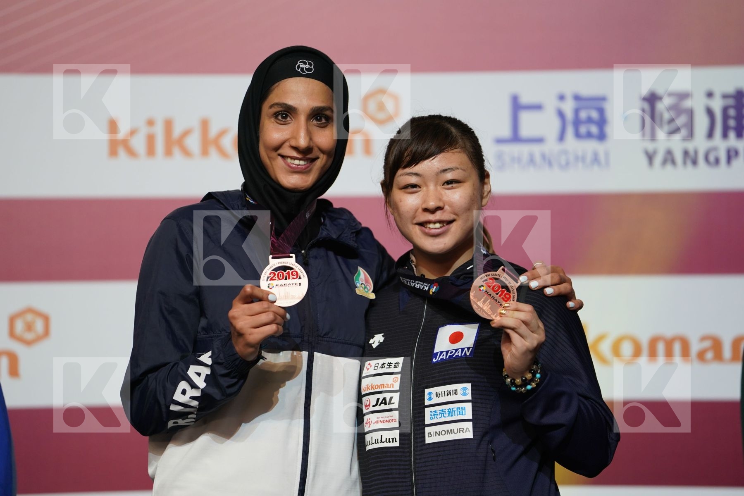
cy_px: 248
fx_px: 4092
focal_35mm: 198
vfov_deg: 6.9
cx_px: 372
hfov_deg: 10.4
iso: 800
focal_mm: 198
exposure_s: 1/250
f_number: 2.8
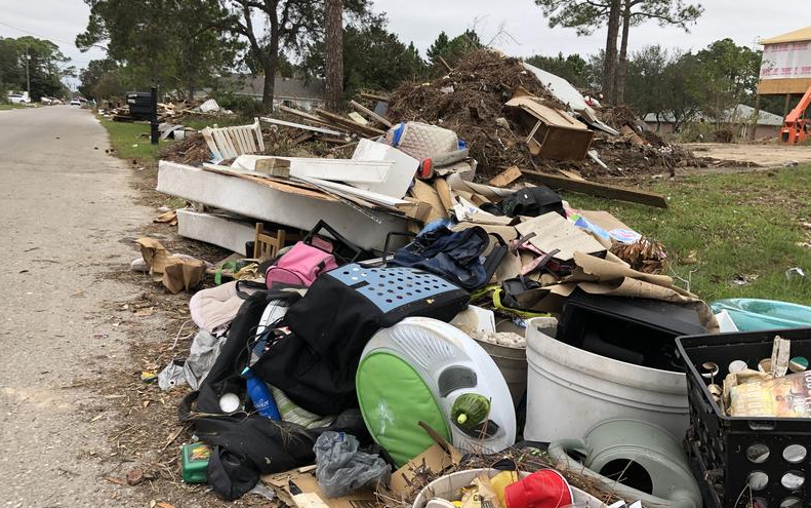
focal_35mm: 30
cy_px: 269
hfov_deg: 62.9
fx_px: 663
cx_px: 404
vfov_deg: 41.9
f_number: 1.8
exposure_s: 1/615
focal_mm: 4
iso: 20
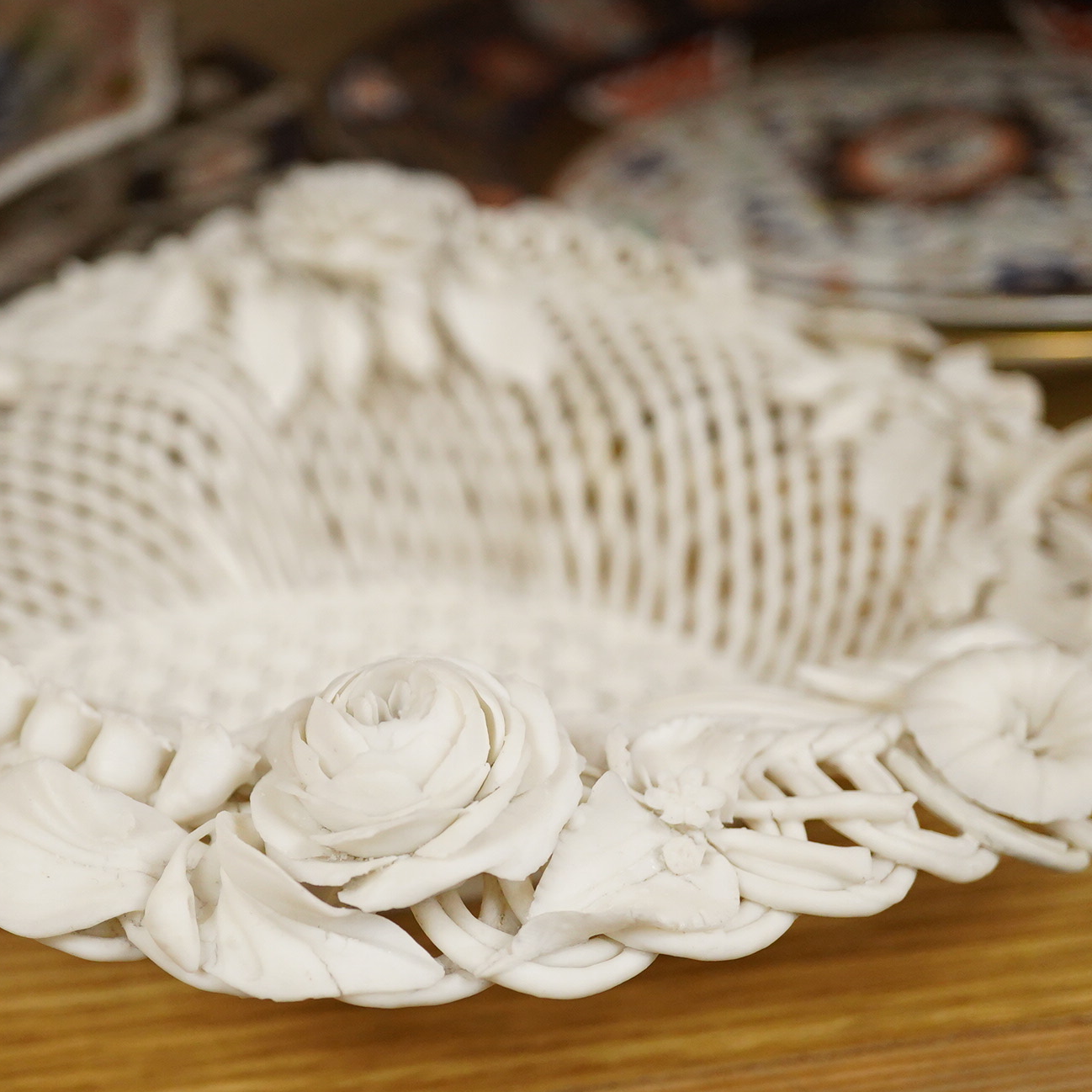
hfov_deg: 29.4
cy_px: 548
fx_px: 2070
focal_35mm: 58
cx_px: 399
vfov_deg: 29.6
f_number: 3.5
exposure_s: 1/500
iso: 2500
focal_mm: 30
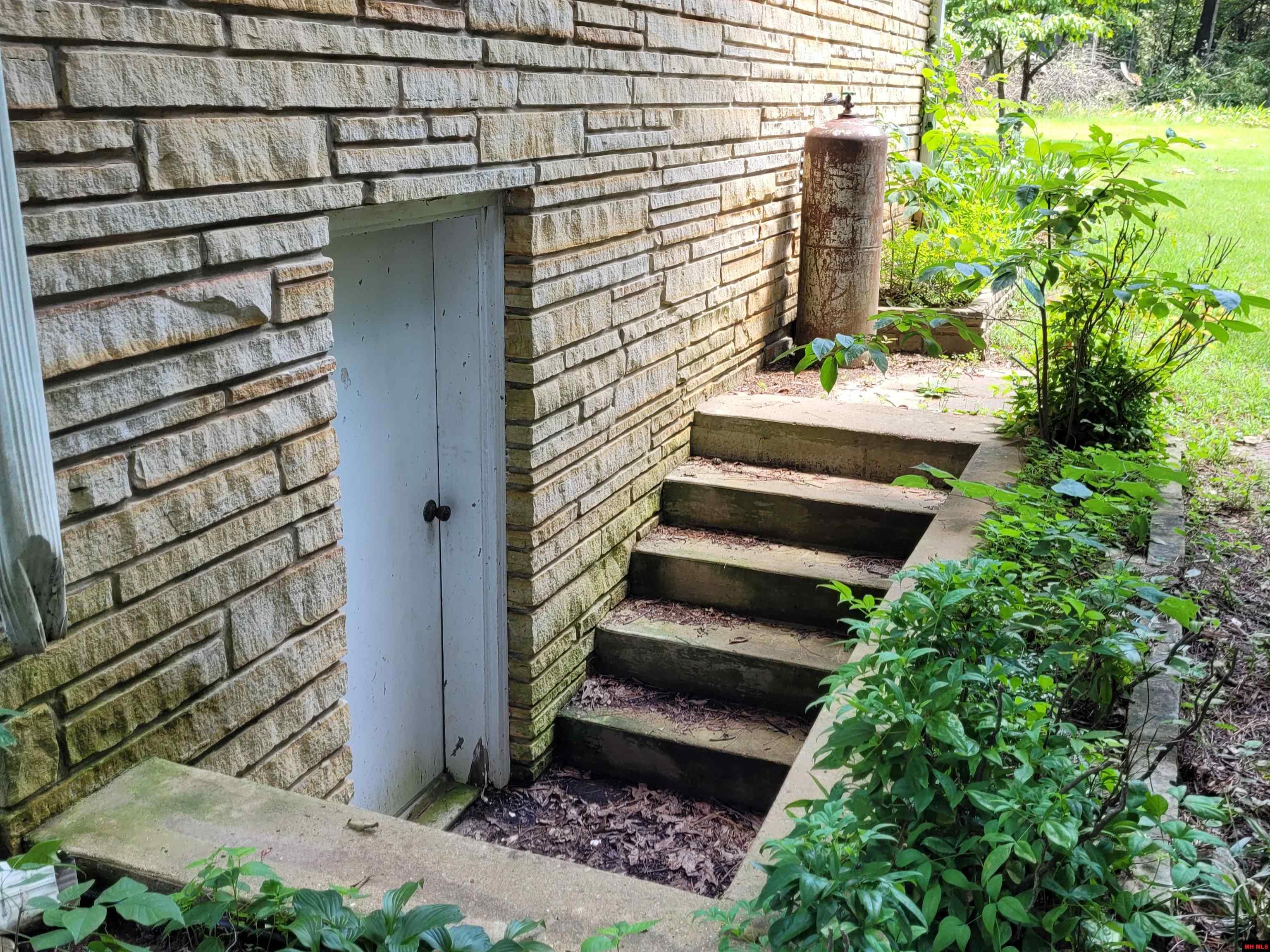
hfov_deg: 67.3
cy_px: 476
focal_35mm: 26
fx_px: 954
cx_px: 635
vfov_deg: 53.1
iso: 40
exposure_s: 1/128
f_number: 1.8
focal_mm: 5.4
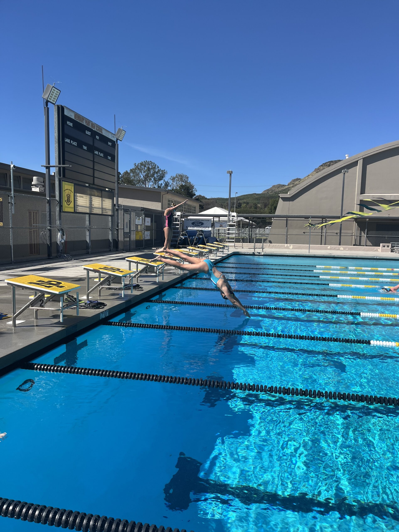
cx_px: 200
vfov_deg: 67.3
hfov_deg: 53.1
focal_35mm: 26
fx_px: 400
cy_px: 266
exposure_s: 1/3745
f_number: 1.6
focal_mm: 5.1
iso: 50
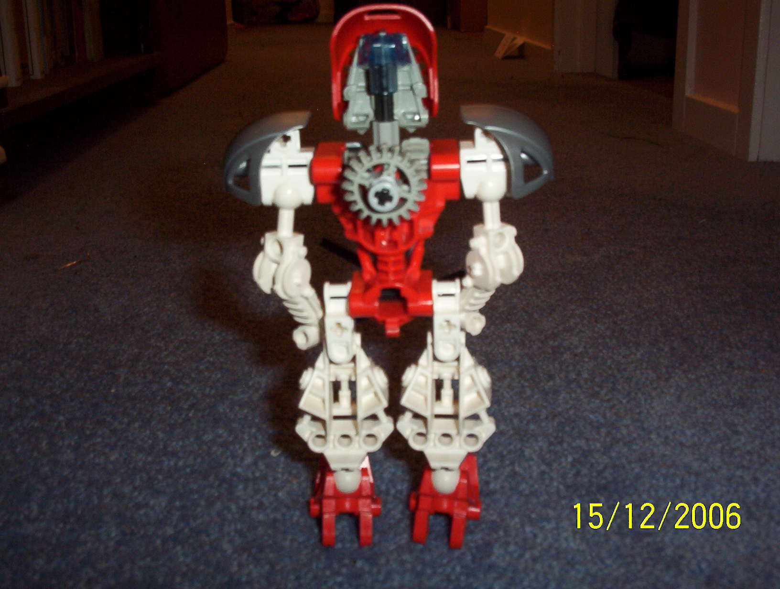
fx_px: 881
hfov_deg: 47.8
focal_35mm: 39
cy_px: 294
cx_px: 390
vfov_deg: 37.0
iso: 140
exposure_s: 1/30
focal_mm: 6
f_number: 4.5
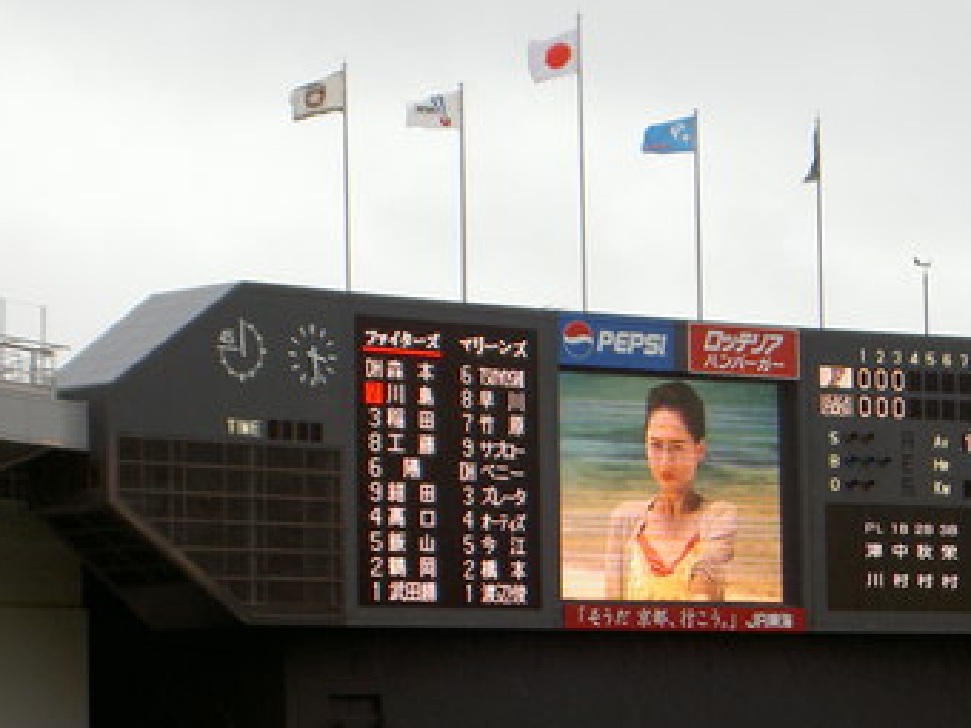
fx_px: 3787
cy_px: 448
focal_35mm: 135
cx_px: 557
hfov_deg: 14.6
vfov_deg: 11.0
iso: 100
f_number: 4.9
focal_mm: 16.8
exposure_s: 1/100
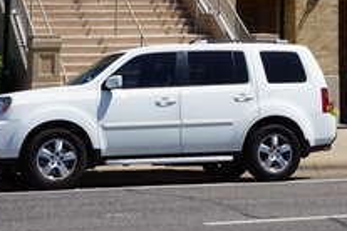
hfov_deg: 17.2
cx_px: 350
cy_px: -131
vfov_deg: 11.3
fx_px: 1118
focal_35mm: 116
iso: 100
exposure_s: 1/200
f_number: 11
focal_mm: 20
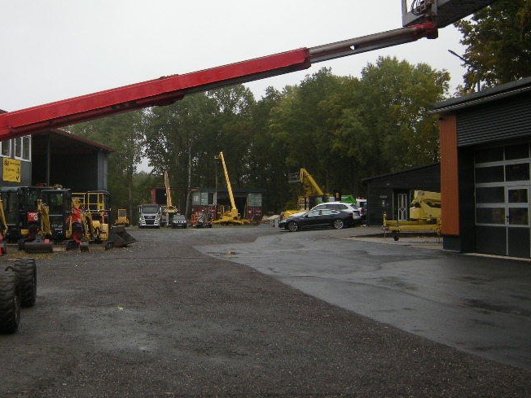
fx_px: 675
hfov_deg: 41.8
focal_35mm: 44
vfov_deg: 32.7
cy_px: 139
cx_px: 140
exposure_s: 1/214
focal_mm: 4.7
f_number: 2.8
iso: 64
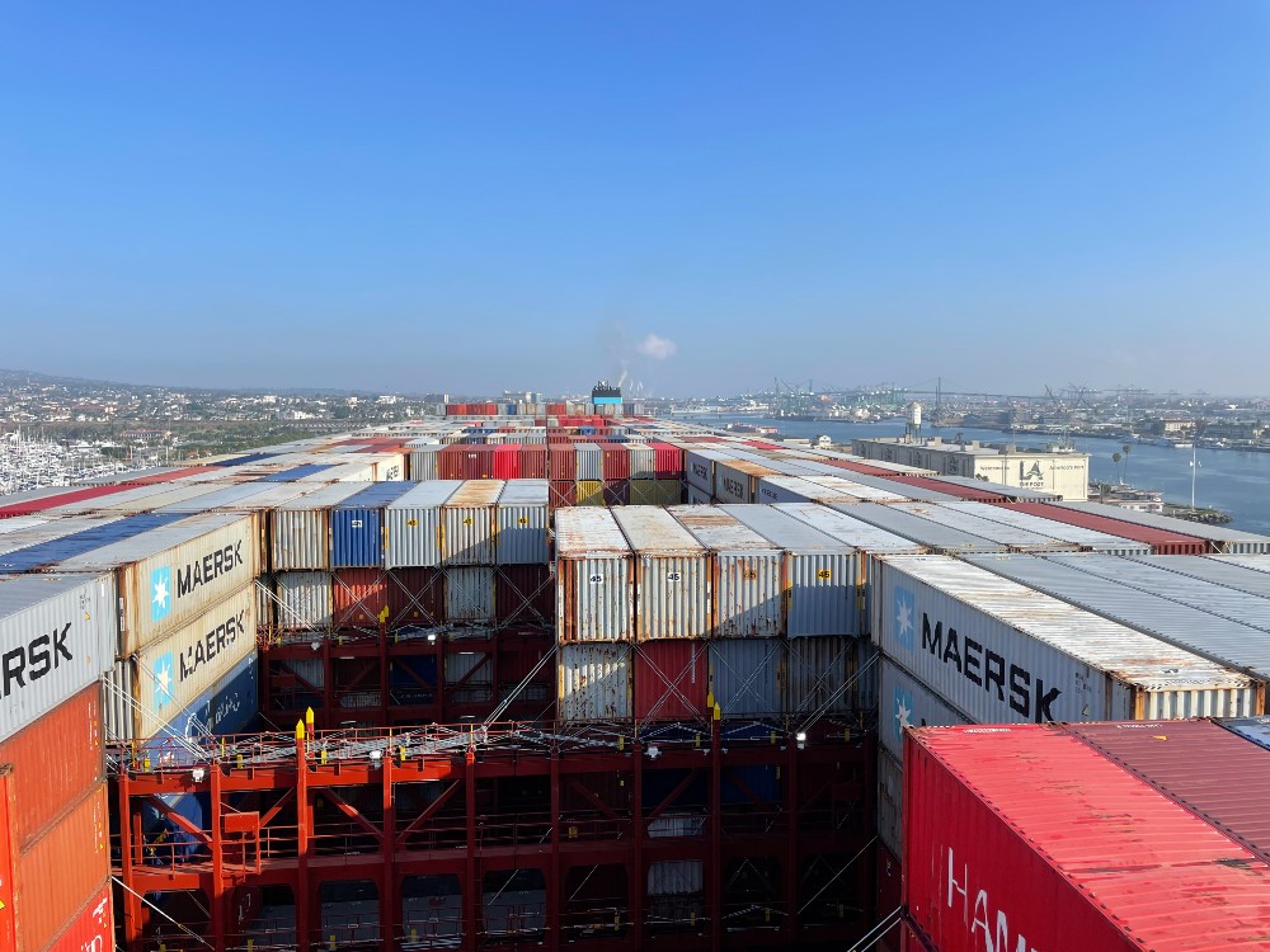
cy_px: 476
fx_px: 954
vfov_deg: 53.1
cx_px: 635
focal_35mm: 26
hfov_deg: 67.3
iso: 32
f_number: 1.6
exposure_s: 1/3401
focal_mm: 4.2
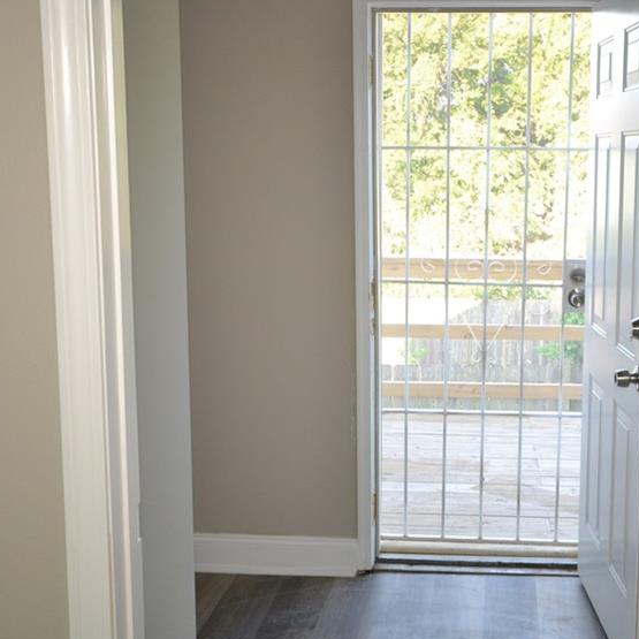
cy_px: 291
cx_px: 451
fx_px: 982
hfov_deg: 35.5
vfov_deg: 36.0
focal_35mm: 47
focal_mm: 20
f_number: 5.6
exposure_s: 1/60
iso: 560
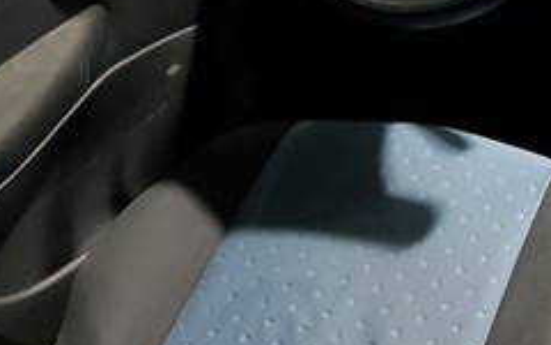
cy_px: -83
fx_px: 1036
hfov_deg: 27.3
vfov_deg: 17.8
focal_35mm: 69
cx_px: 602
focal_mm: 4.2
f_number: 1.7
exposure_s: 1/10
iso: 320
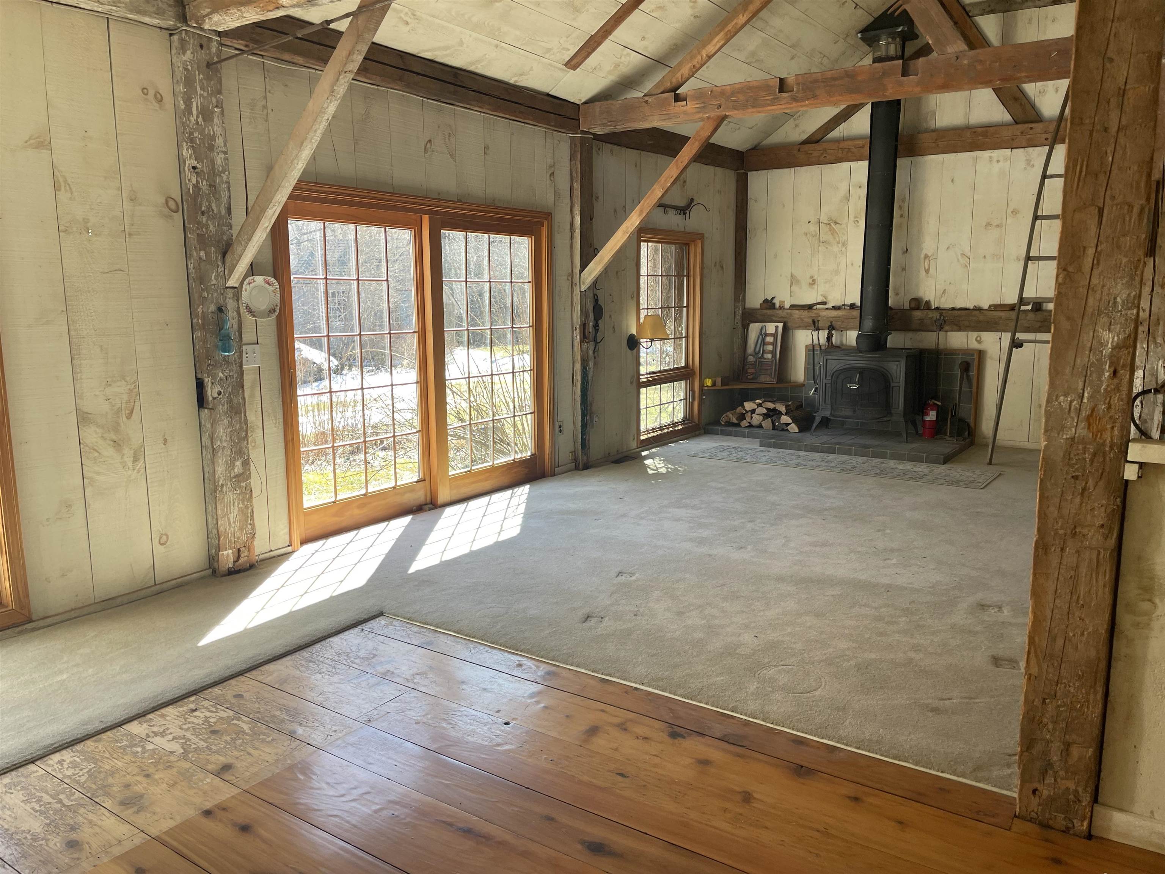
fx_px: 875
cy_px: 437
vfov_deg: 53.1
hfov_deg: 67.3
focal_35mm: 26
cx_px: 582
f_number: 1.6
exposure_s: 1/121
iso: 40
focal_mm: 4.2
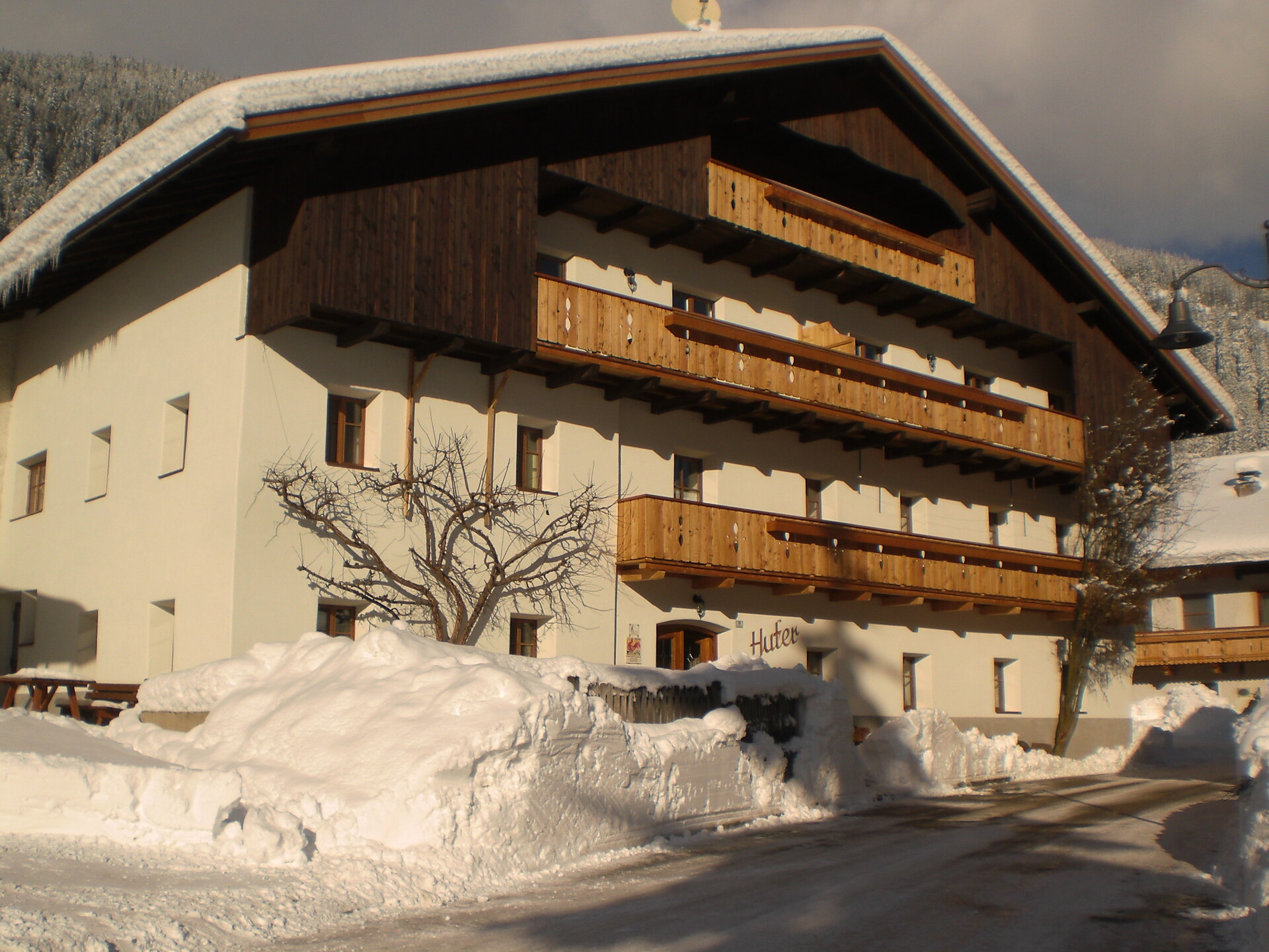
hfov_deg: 49.0
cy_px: 476
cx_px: 634
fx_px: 1393
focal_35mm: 38
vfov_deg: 37.7
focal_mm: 6.3
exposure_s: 1/1250
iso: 50
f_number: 4.4
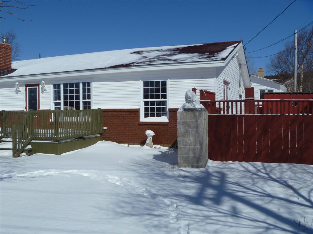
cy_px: 117
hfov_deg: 52.6
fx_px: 316
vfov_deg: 40.7
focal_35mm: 35
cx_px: 156
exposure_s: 1/800
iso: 80
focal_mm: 6.3
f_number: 5.6
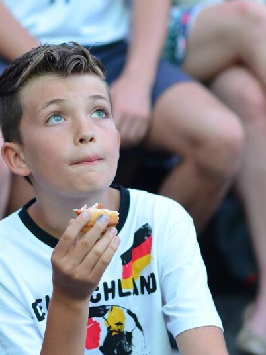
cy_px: 241
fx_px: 1872
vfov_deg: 10.8
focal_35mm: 183
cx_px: 100
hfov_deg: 8.1
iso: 800
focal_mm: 85
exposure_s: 1/200
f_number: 3.2
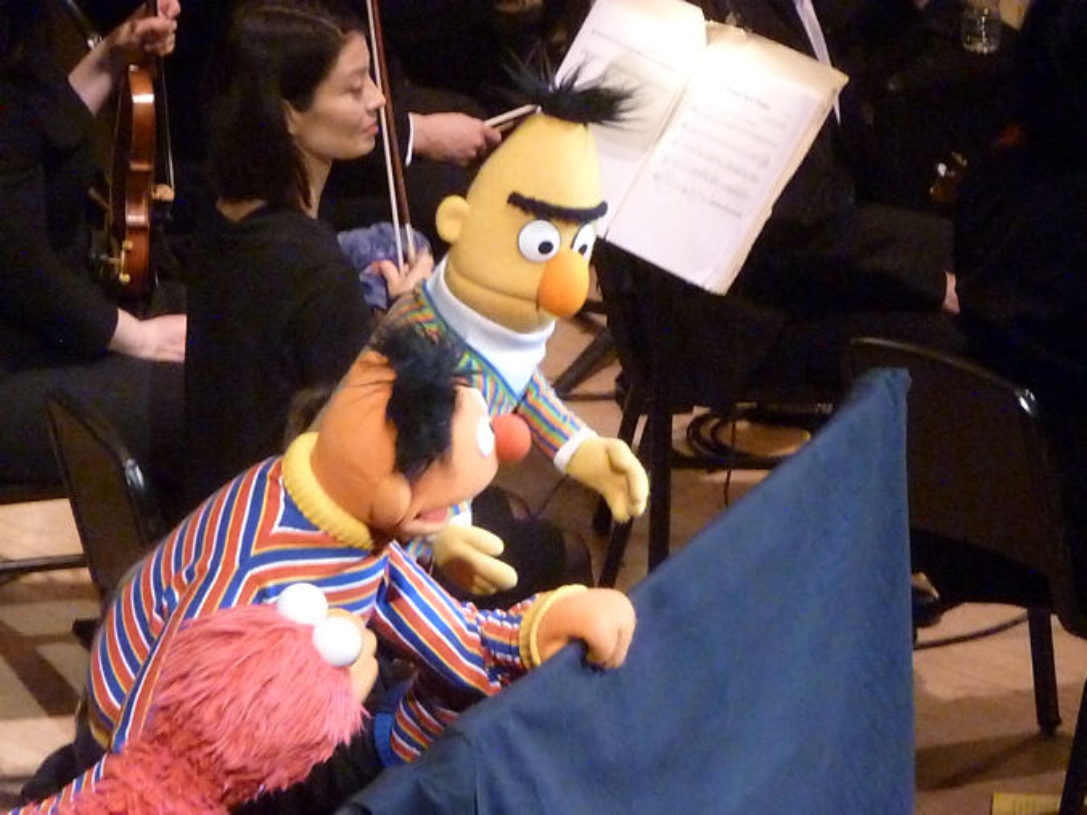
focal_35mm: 249
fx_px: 7819
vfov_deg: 6.0
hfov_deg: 8.0
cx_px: 544
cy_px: 408
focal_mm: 44.5
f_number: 5.6
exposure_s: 1/60
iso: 3200
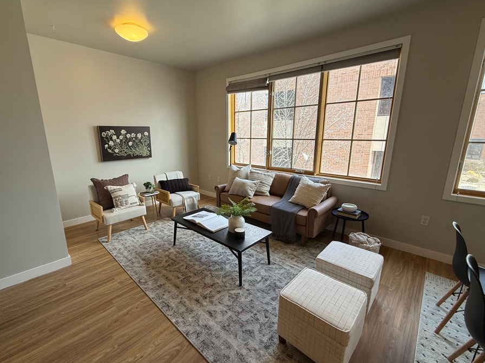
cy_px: 184
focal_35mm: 16
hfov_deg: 94.4
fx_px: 224
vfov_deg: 78.1
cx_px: 230
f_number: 2.2
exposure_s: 1/126
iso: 50
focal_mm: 2.22
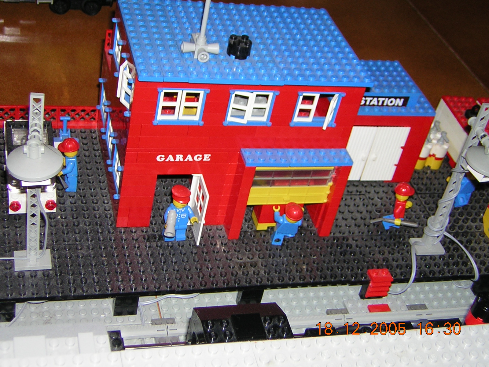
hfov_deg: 33.2
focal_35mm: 58
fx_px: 819
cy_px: 184
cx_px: 244
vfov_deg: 25.2
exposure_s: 1/60.1
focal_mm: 7.6
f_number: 3.3
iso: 50
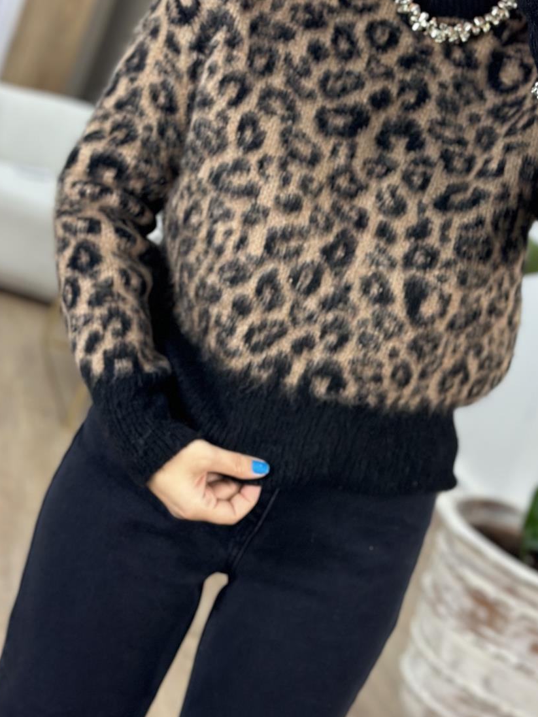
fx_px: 1450
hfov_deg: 21.0
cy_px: 335
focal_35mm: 70
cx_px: 343
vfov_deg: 27.8
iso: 100
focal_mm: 6.86
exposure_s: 1/100
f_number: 1.78
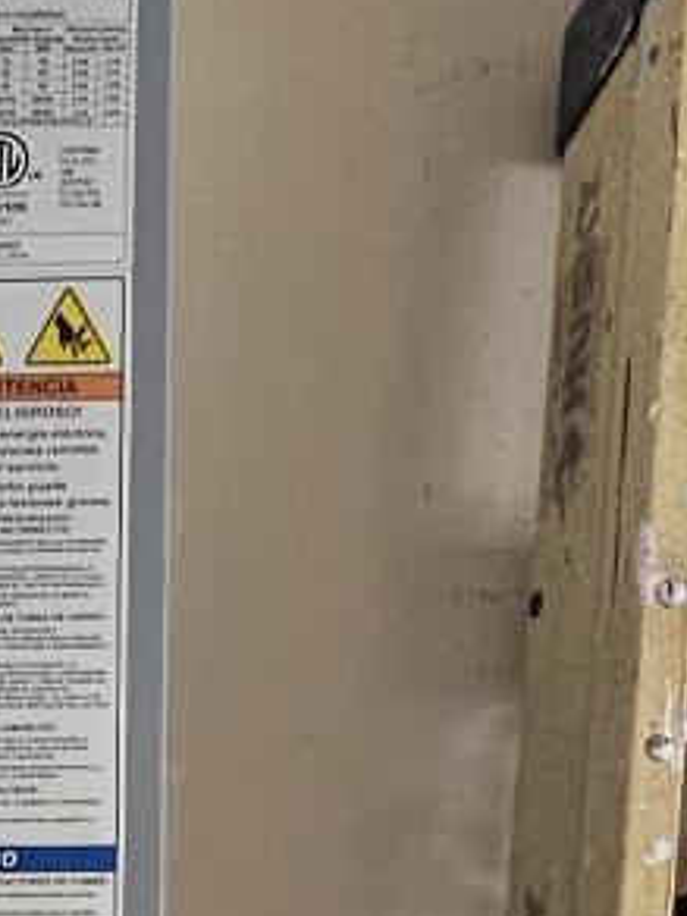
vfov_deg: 19.3
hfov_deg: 14.5
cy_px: 1361
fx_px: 2355
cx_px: -571
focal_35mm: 89
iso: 320
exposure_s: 1/40
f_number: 2.2
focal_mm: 2.2
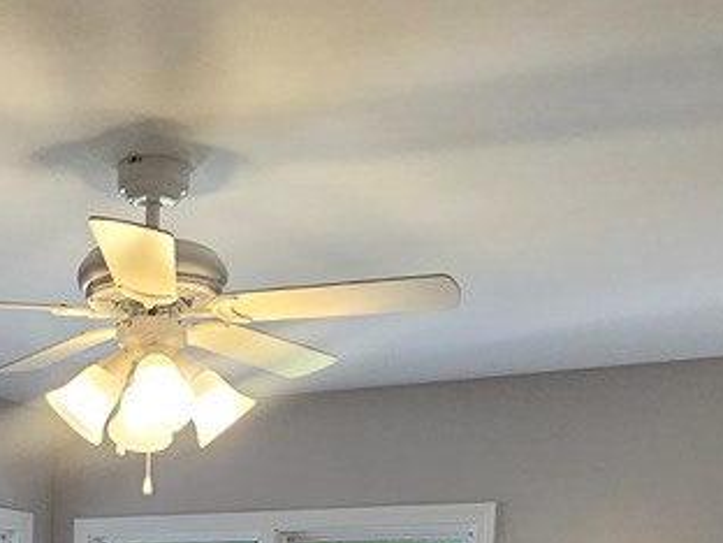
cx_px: 141
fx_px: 1253
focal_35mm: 60
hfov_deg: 31.3
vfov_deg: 20.9
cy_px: 803
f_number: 2.2
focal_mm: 2.2
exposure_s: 1/60
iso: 125
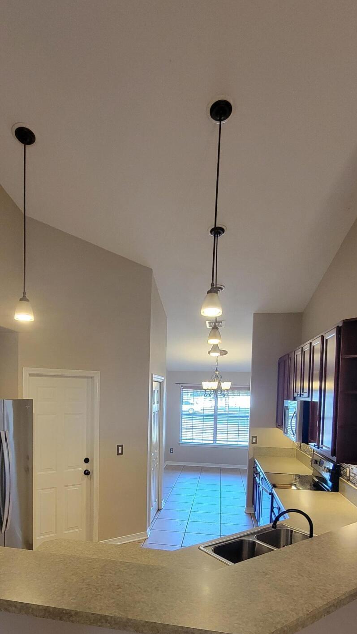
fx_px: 336
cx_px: 157
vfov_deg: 83.9
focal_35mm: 20
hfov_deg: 55.7
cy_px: 419
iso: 320
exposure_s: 1/60
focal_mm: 2.2
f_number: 2.2
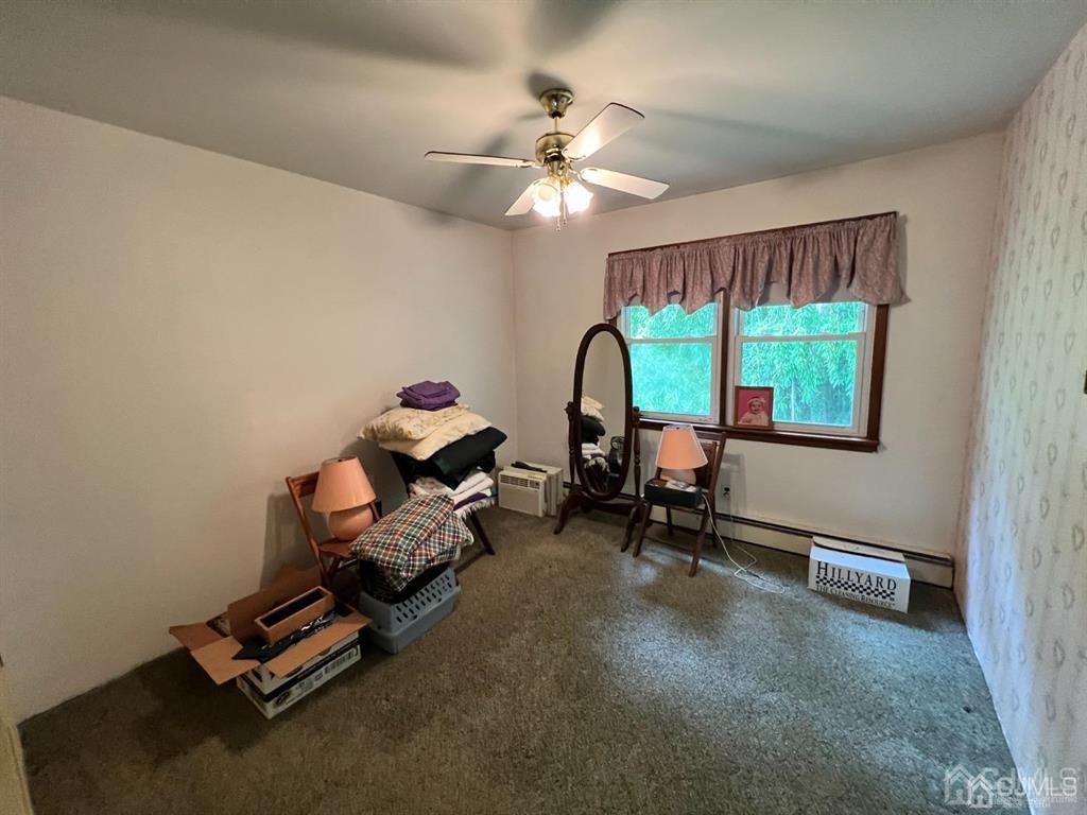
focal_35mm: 13
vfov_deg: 89.9
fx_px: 408
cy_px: 408
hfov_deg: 106.2
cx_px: 544
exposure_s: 1/60
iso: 500
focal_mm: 1.57
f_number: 1.8
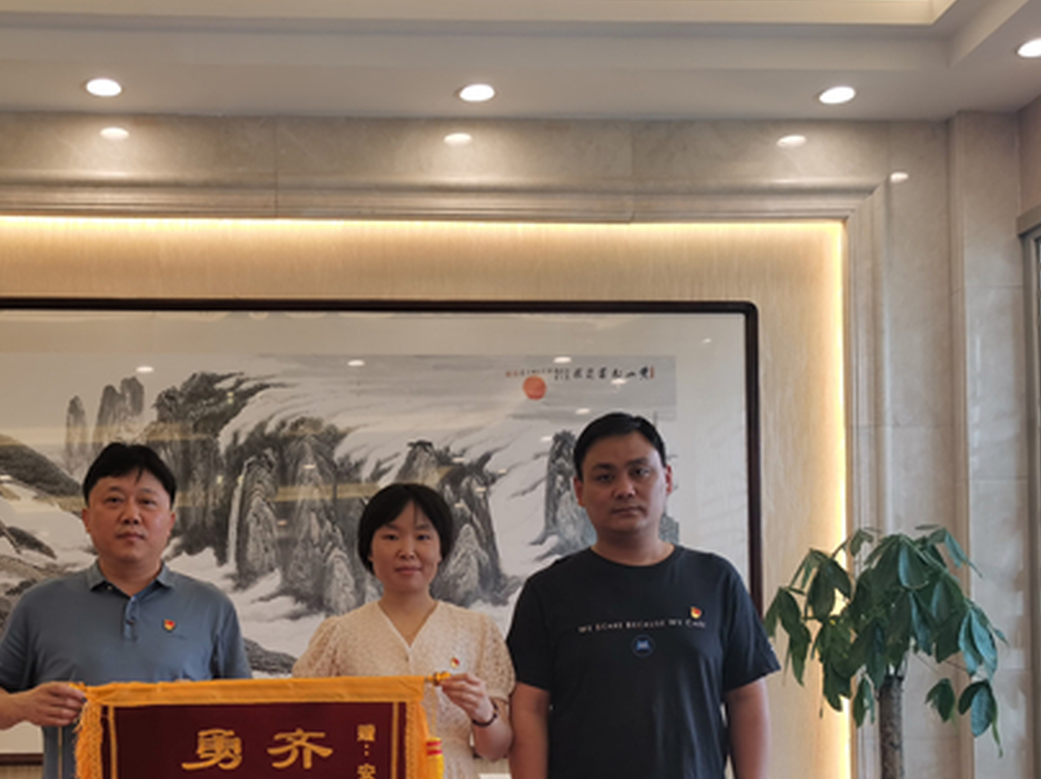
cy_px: 666
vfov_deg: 28.2
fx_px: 1502
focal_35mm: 50
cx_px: 344
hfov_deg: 37.8
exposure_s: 1/138
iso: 50
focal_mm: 5.56
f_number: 1.6
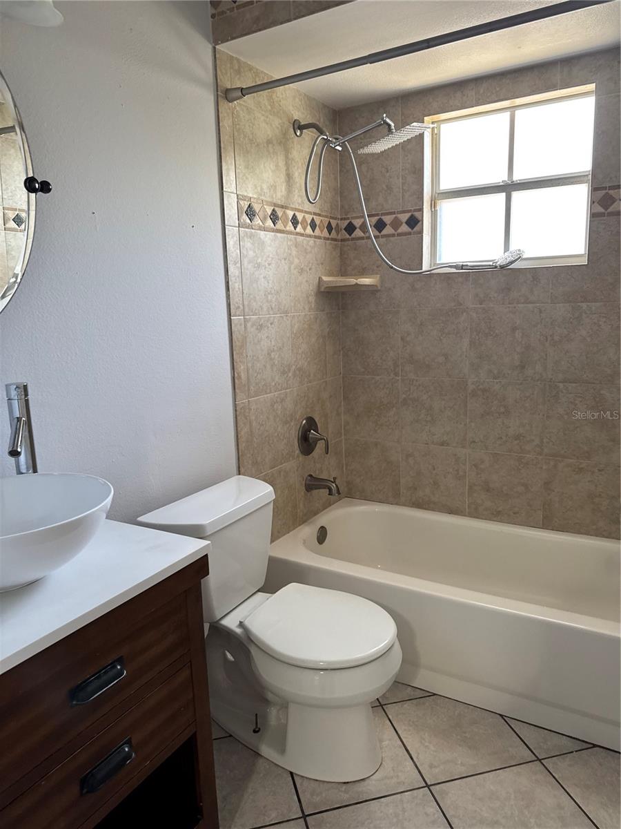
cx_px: 310
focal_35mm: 24
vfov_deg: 71.6
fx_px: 574
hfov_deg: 56.8
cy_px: 414
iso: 200
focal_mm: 6.76
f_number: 1.78
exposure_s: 1/97
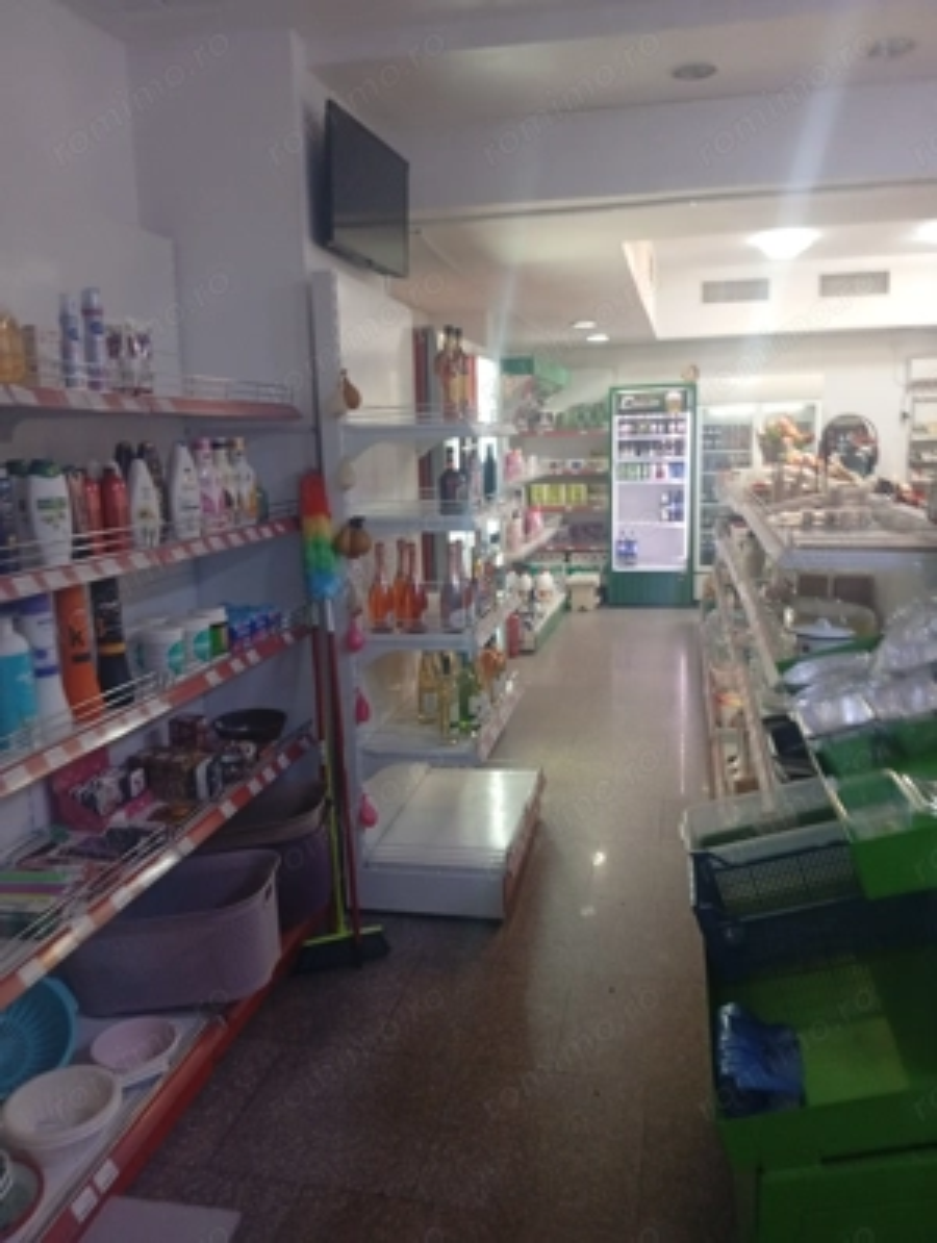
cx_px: 468
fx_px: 971
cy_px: 622
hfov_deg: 51.5
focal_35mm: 27
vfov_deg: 65.2
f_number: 1.8
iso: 628
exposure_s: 1/20
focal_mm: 3.98
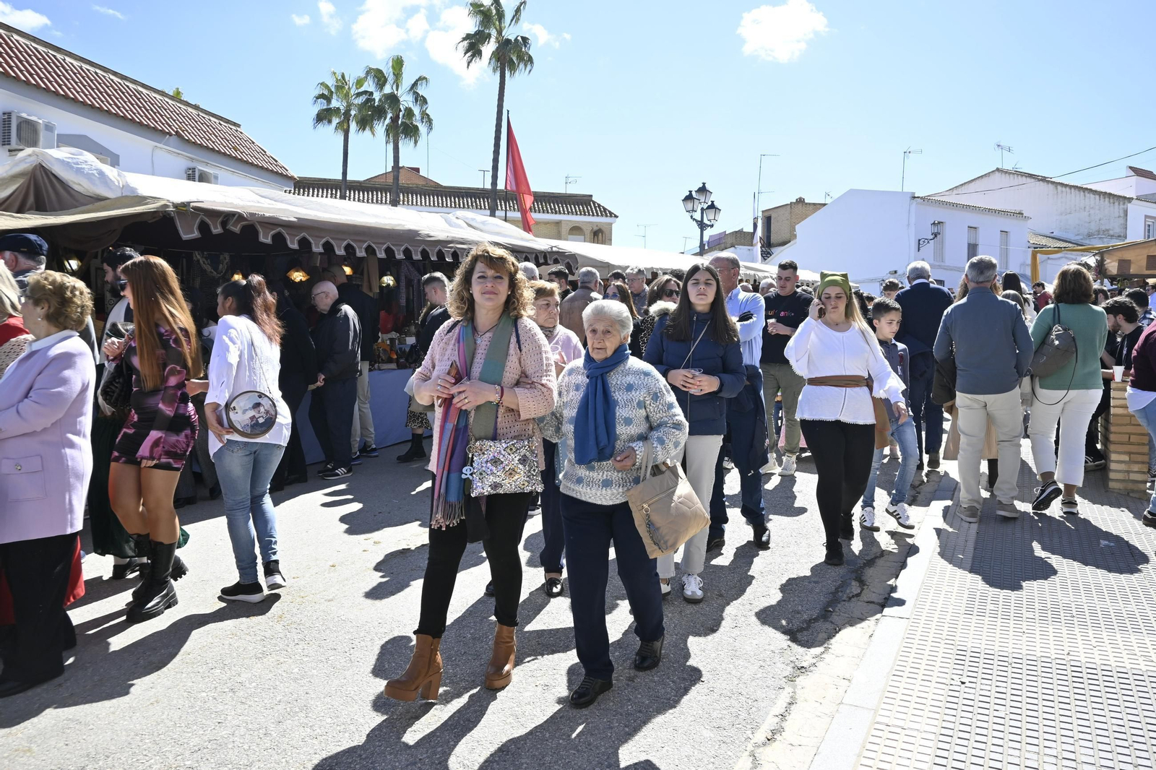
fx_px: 867
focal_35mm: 27
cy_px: 385
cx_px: 578
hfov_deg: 67.4
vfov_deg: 47.9
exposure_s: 1/400
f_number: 6.3
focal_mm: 18
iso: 200
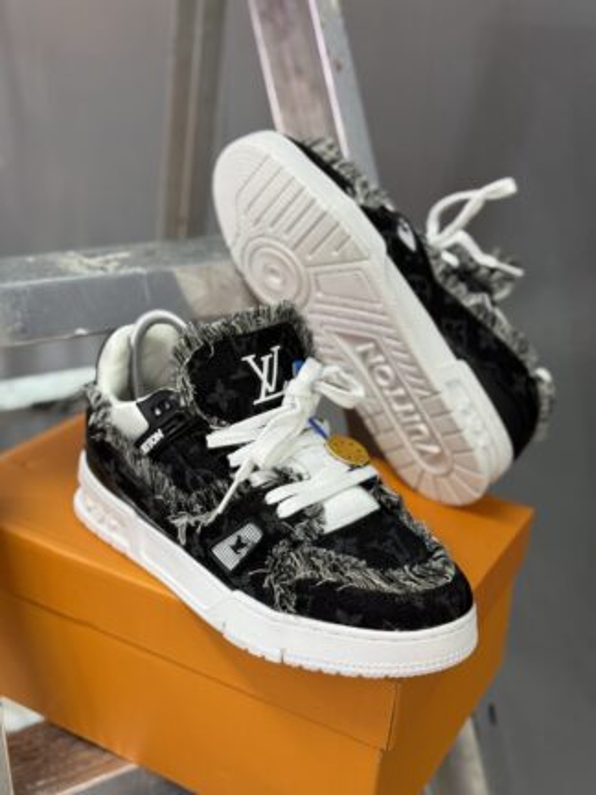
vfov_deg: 39.7
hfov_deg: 30.3
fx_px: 1102
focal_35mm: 48
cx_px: 298
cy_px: 398
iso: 80
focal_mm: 6.76
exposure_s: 1/60
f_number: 1.78
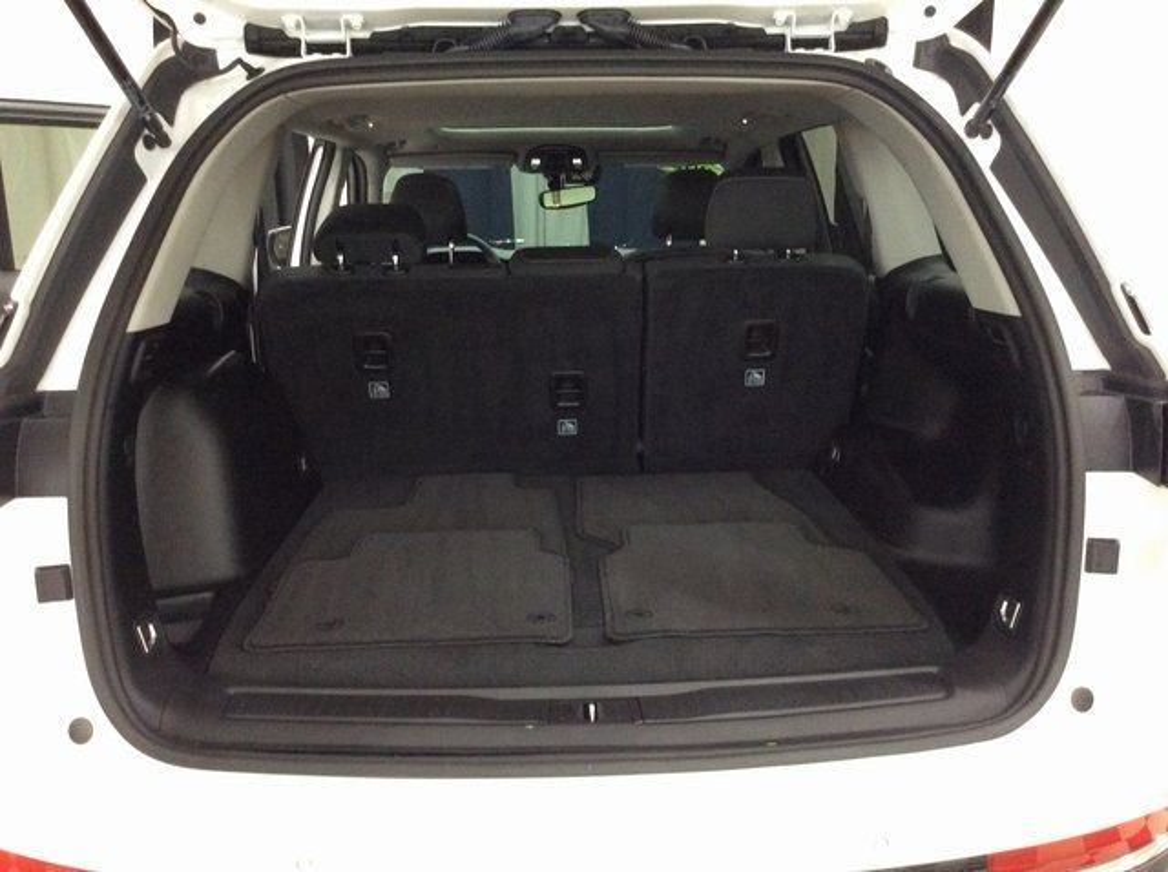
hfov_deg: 56.9
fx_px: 1078
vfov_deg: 44.1
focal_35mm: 32
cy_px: 436
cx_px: 584
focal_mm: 3.3
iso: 250
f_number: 2.4
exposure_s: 1/25
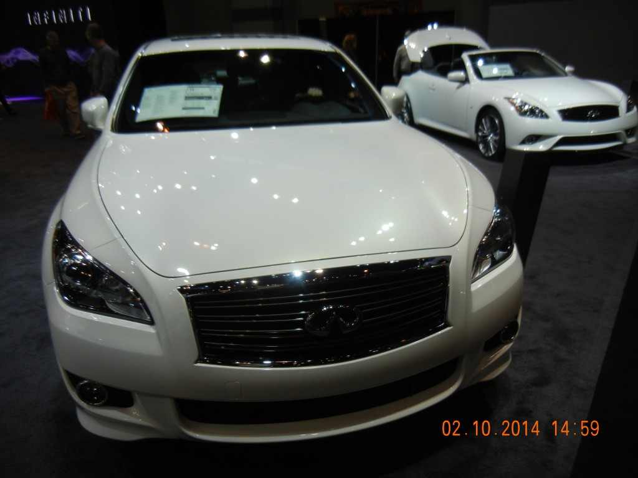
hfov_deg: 60.0
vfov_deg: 46.8
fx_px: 553
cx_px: 319
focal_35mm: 30
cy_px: 239
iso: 160
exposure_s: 1/194
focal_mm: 5.4
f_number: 3.5
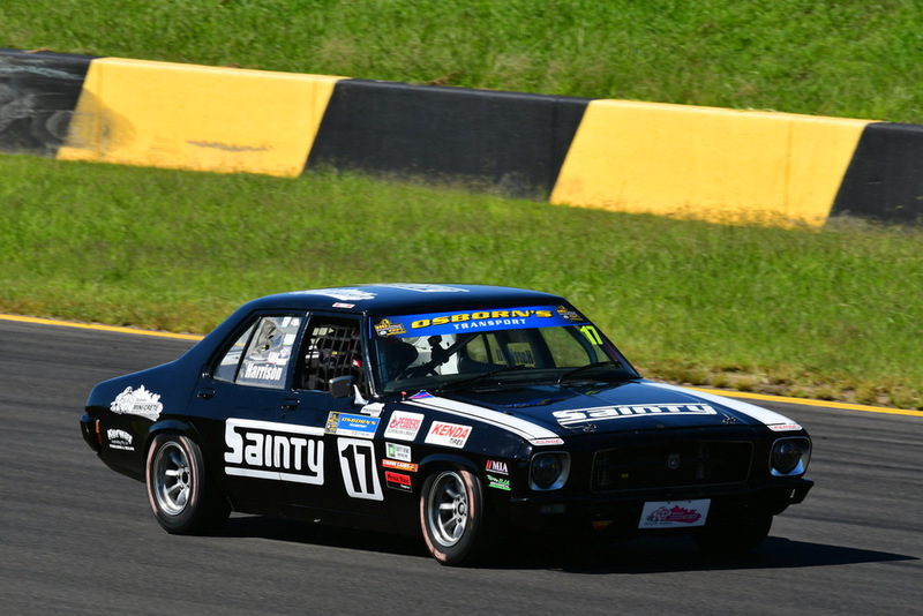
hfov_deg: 3.6
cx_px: 462
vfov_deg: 2.4
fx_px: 14619
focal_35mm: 570
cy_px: 308
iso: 500
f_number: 13
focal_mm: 380
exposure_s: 1/640
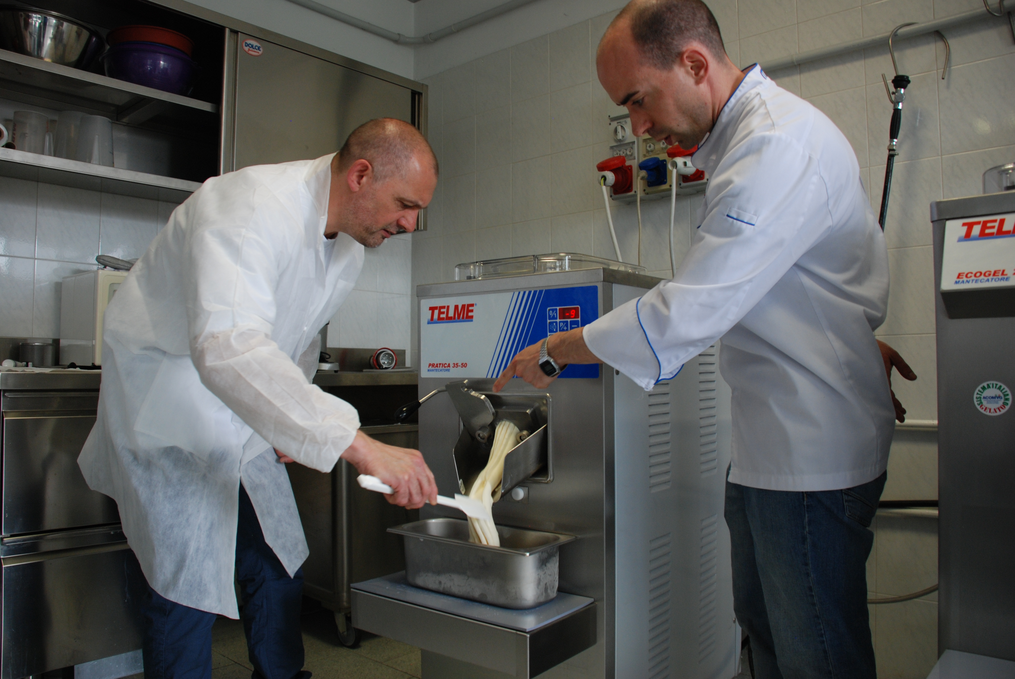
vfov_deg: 48.0
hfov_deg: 67.3
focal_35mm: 27
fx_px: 762
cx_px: 508
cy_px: 340
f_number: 3.5
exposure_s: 1/80
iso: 320
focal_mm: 18
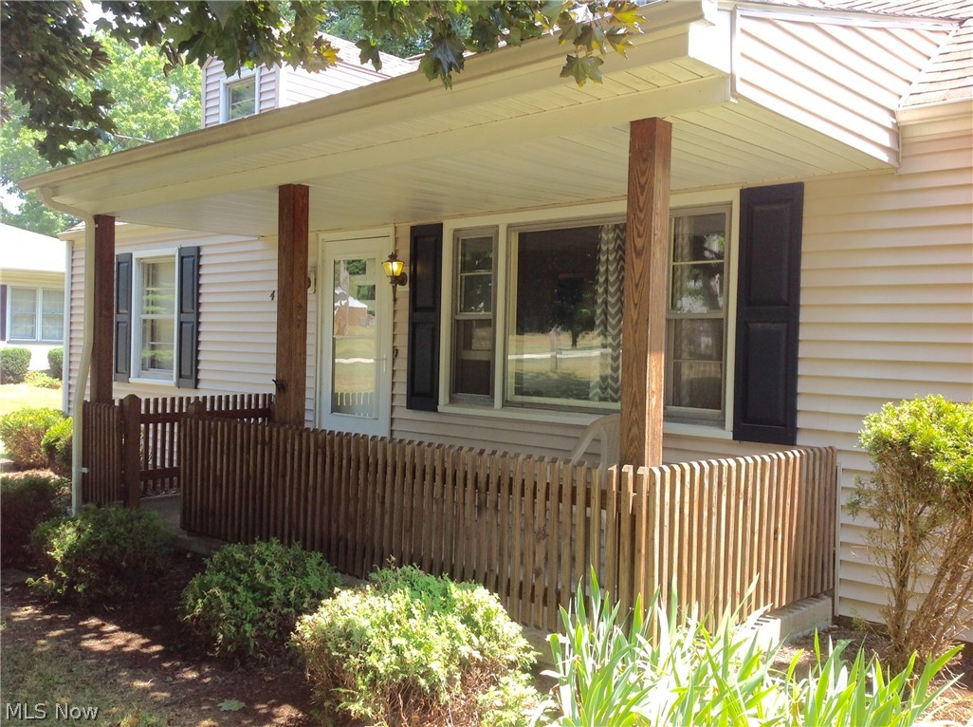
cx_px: 486
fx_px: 982
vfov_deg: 40.6
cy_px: 364
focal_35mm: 35
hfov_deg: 52.7
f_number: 2.4
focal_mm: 4.28
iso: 50
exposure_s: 1/248
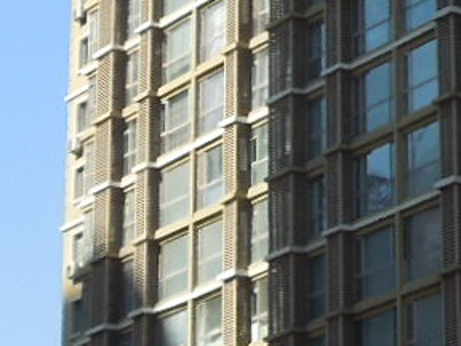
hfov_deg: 10.9
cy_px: -58
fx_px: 2371
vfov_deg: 8.3
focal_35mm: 178
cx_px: 592
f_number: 3.3
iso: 100
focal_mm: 4.5
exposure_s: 1/800
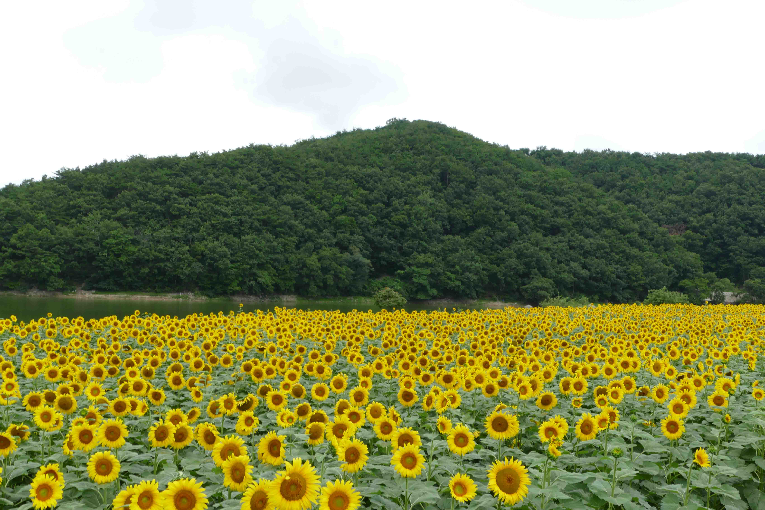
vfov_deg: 31.2
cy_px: 255
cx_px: 382
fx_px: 914
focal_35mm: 43
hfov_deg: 45.4
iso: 200
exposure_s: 1/80
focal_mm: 15.51
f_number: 8
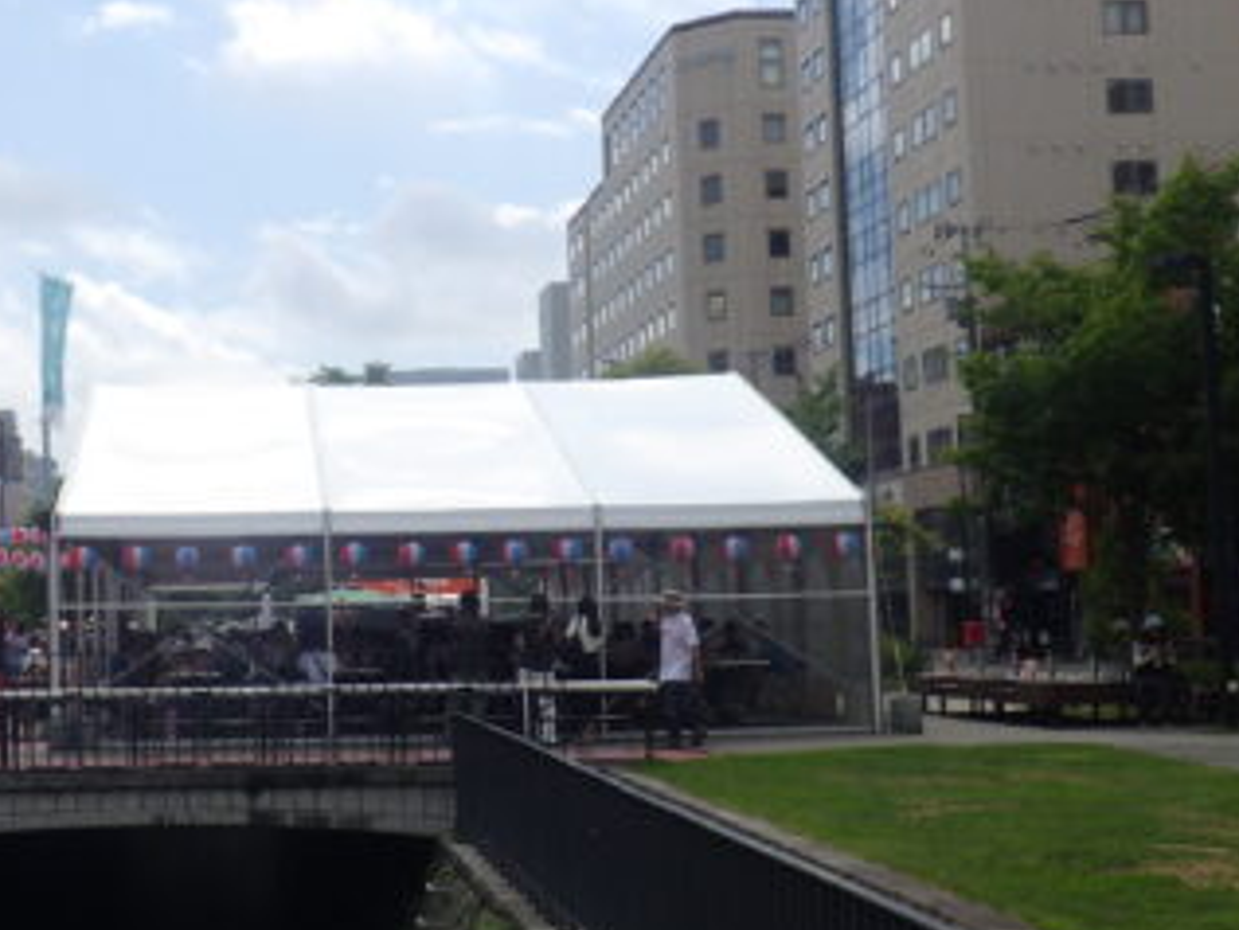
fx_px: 2184
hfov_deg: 30.9
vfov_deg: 24.0
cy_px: 475
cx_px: 256
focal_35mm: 61
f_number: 4.6
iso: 125
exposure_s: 1/1250
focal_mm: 6.1
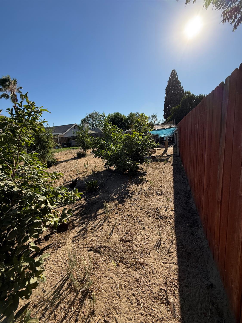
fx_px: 130
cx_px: 121
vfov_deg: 102.1
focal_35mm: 14
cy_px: 162
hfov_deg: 85.7
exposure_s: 1/1613
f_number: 2.2
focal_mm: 2.22
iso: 50
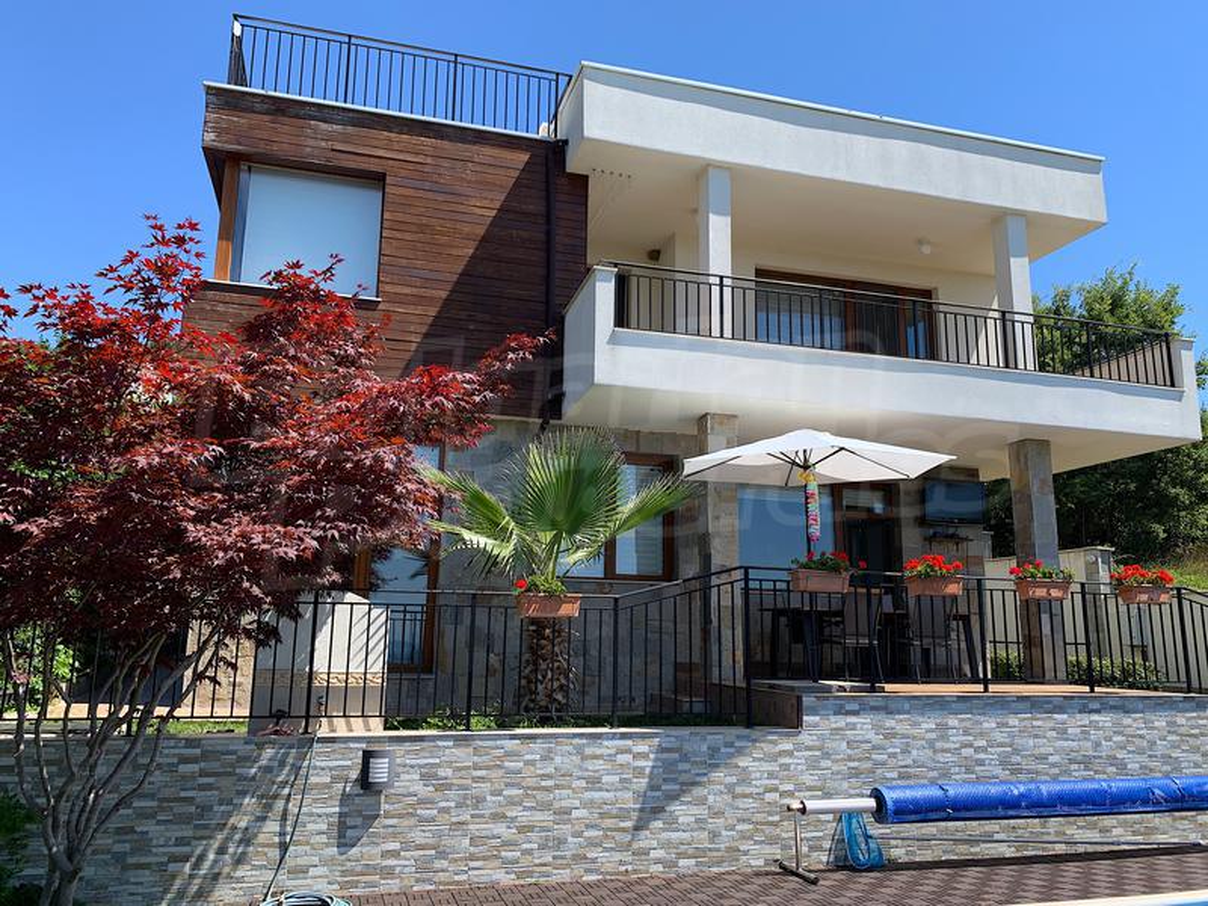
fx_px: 907
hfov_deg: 67.3
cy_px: 453
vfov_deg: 53.1
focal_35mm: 26
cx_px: 604
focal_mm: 4.25
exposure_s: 1/1299
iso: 25
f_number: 1.8
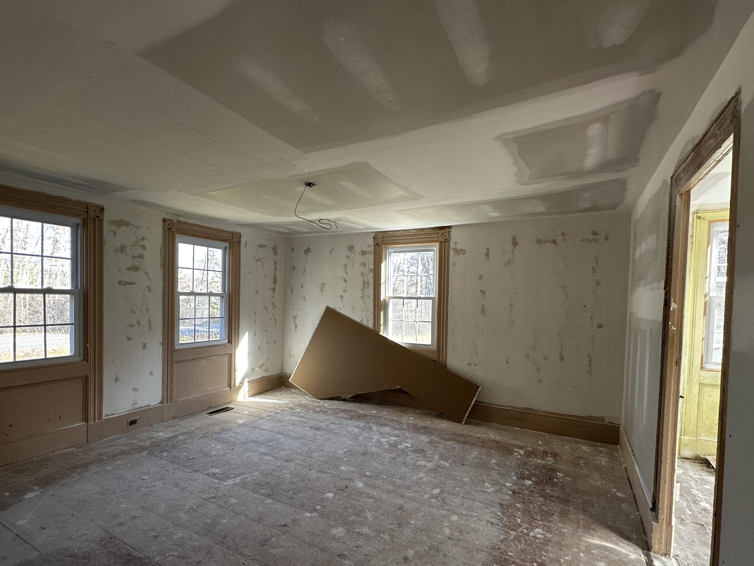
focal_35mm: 17
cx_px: 377
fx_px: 370
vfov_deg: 74.5
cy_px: 313
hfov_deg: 91.0
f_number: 2.2
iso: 80
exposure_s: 1/99
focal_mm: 2.22
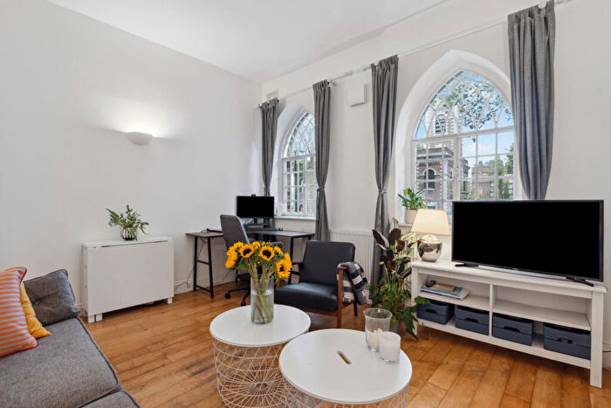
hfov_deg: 96.7
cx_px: 306
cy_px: 204
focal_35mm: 16
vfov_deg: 73.8
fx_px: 272
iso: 400
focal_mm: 16
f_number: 11
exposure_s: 1/4
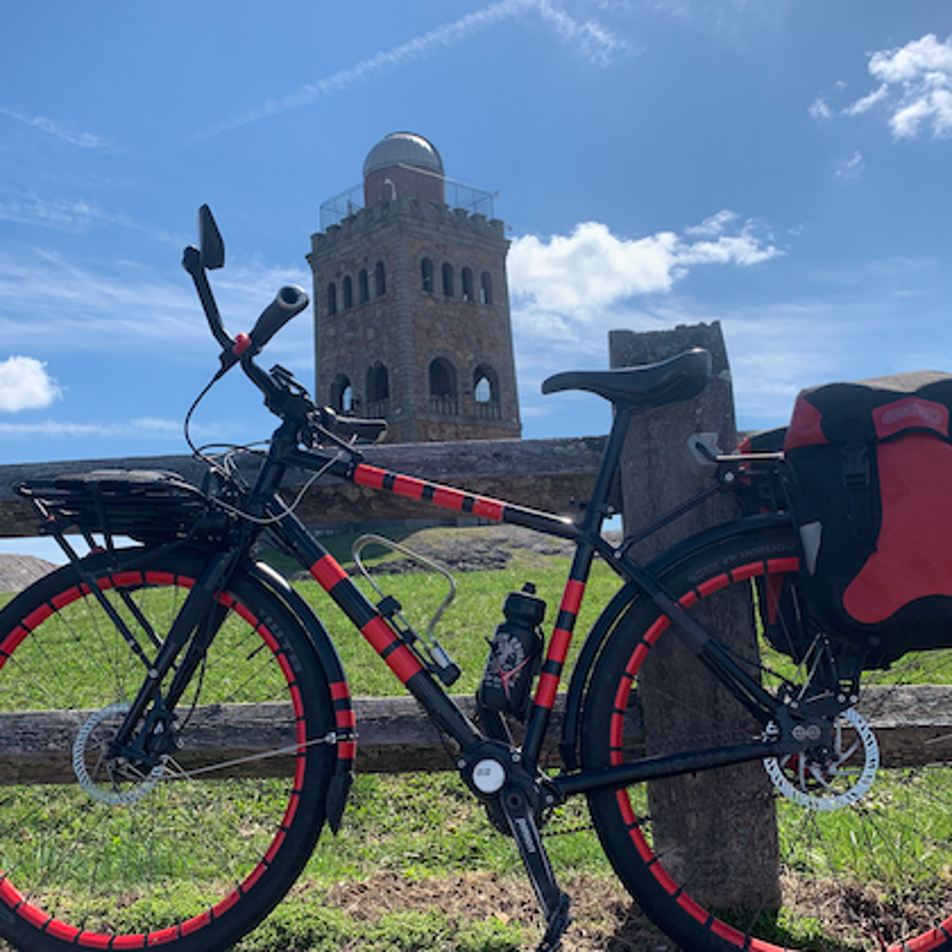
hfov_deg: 47.2
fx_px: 1089
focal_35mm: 35
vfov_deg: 47.1
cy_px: 526
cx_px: 431
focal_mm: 4.25
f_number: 1.8
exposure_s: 1/2309
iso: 25
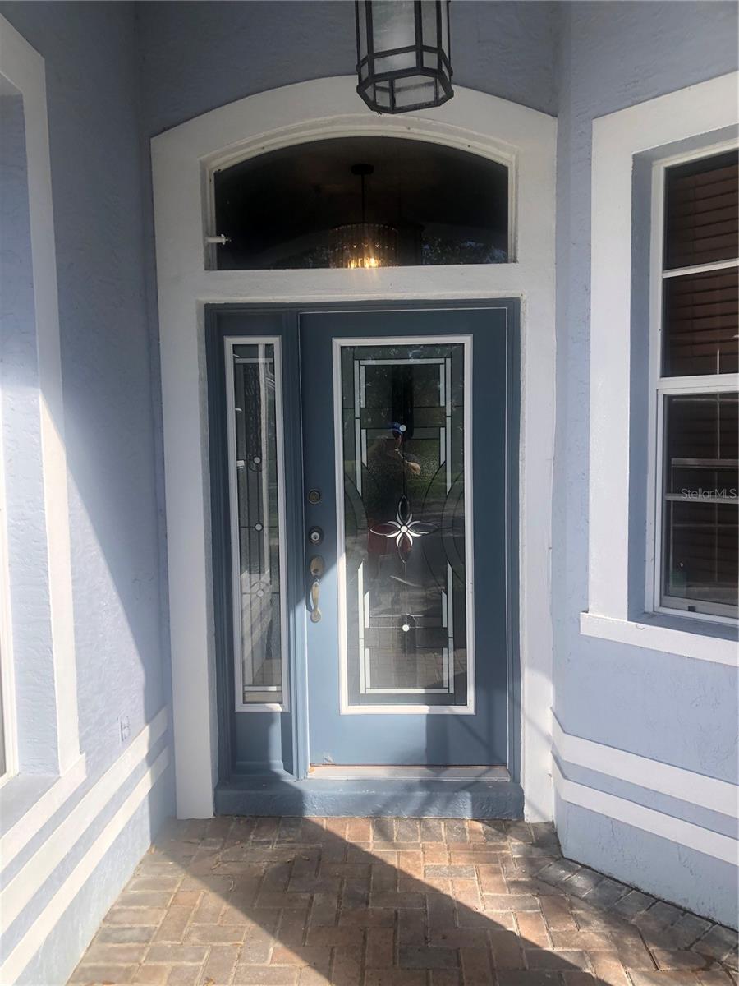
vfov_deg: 63.4
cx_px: 370
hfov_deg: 49.7
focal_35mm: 28
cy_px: 493
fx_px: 797
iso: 20
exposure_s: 1/787
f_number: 1.8
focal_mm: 3.99
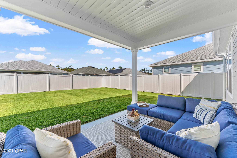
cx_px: 118
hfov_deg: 104.2
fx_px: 92
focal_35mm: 14
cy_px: 79
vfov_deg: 81.3
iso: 80
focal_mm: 14
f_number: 9
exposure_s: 1/40
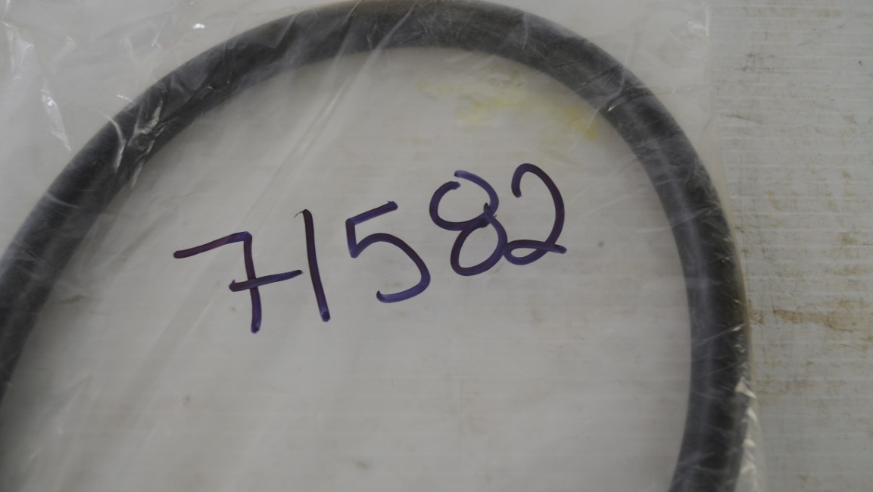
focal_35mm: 41
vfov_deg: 29.0
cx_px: 438
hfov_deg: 49.4
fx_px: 949
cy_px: 233
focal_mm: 26
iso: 400
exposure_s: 1/60
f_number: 4.2
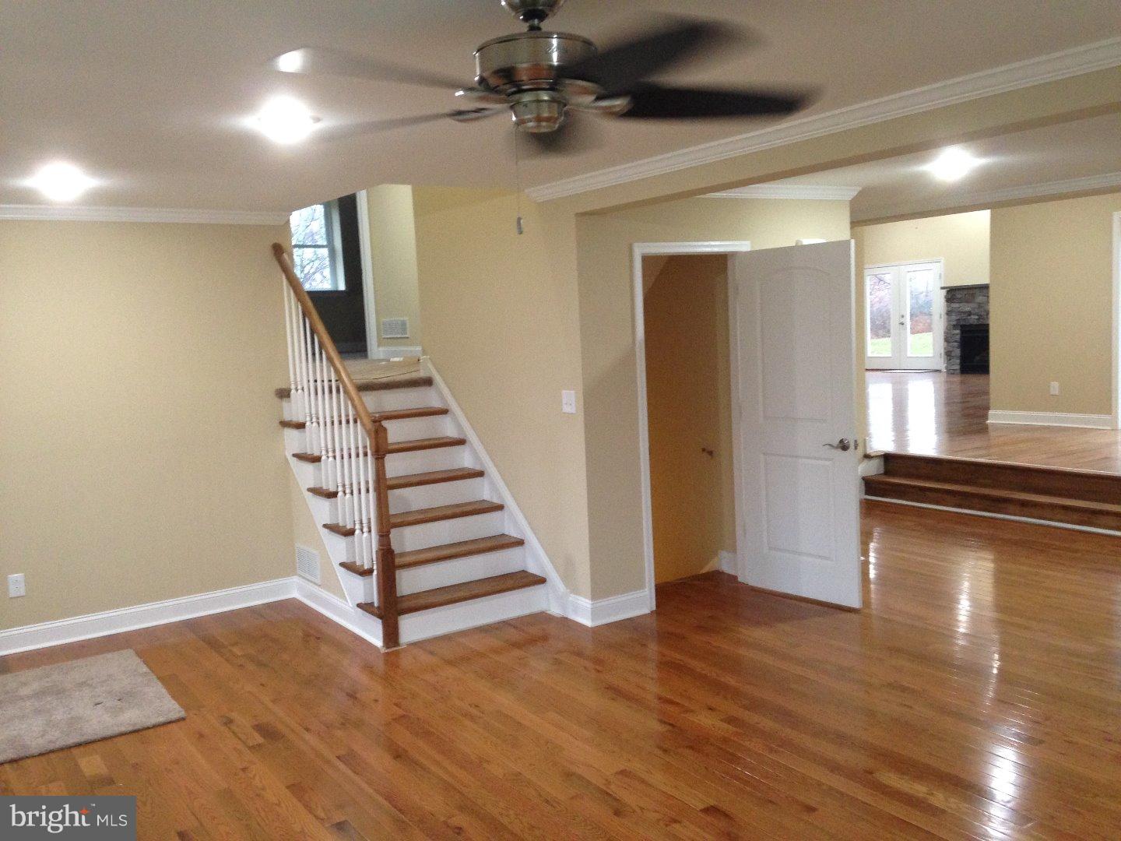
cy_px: 420
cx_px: 560
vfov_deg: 42.9
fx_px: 1069
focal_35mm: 33
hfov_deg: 55.4
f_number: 2.4
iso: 250
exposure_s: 1/20
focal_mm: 4.12
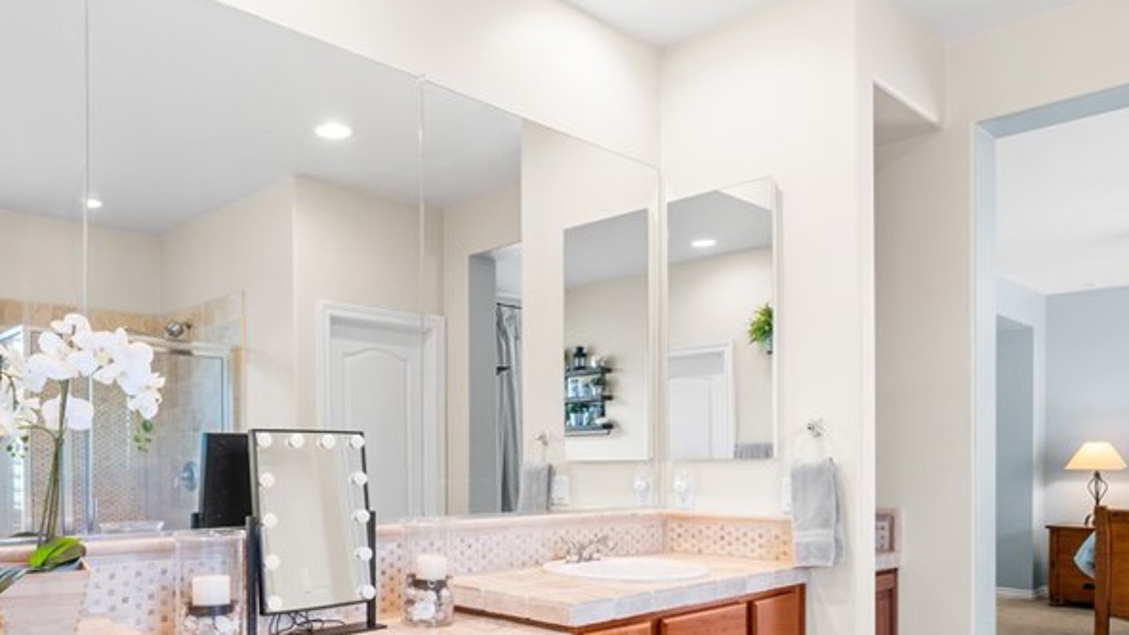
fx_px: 868
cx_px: 471
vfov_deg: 39.1
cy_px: 480
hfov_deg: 65.6
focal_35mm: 29
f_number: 8
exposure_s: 1/2
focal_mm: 16
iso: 100
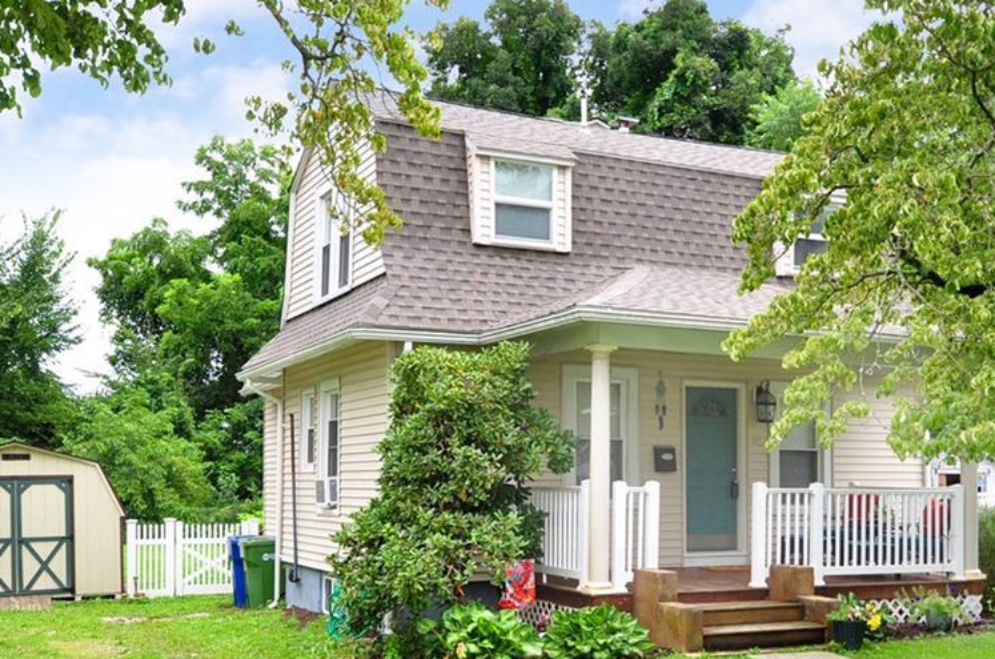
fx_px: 1021
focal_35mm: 37
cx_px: 545
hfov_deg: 51.9
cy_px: 403
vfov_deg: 35.6
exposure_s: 1/250
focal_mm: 18
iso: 500
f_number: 5.6
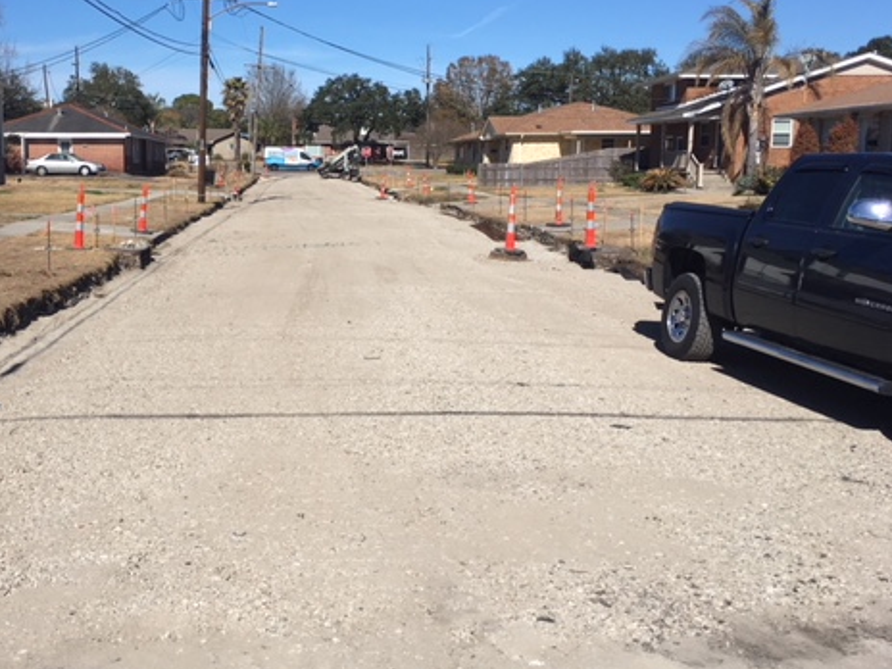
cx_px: 292
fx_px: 1031
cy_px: 298
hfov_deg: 46.0
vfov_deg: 35.9
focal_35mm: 40
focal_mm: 4.15
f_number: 2.2
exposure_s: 1/2564
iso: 25
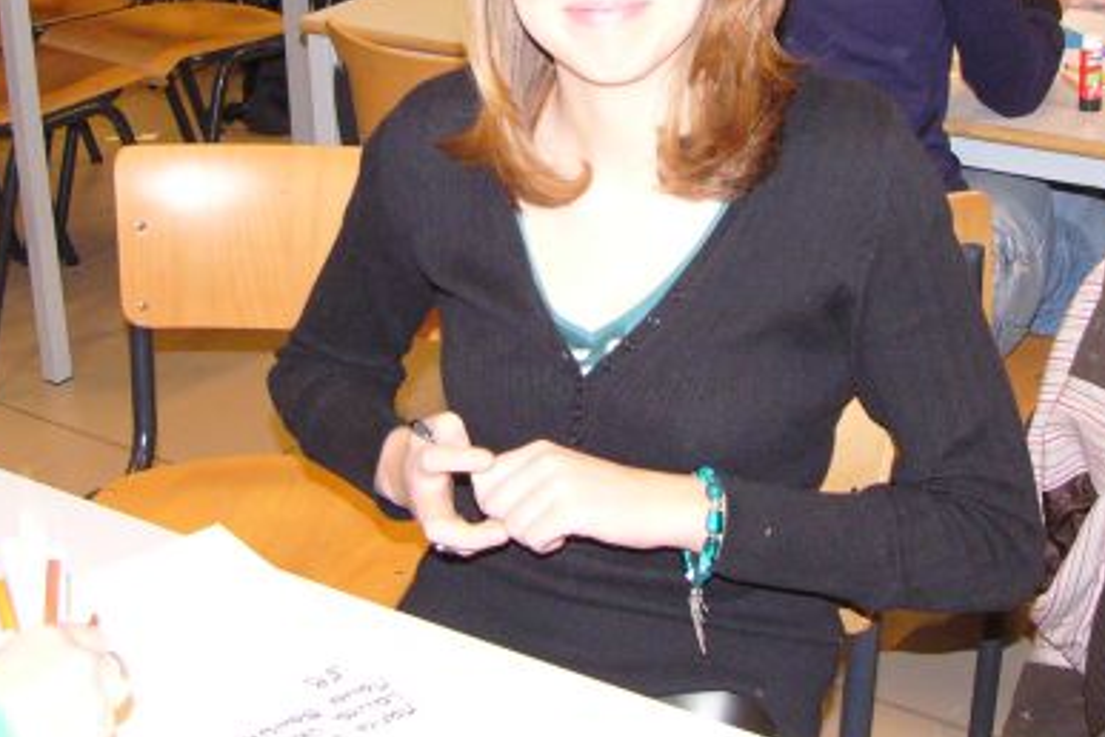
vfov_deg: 19.9
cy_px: 80
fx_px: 2056
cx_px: 600
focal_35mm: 67
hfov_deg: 30.1
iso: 300
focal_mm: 6.6
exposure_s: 1/60
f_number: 2.8
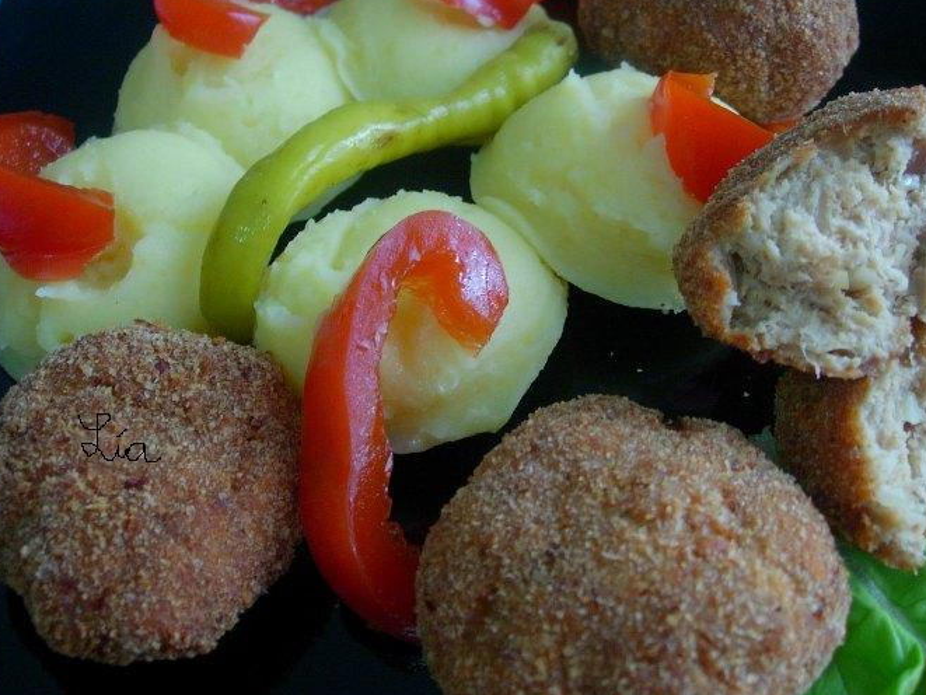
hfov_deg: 41.2
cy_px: 322
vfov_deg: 31.5
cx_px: 517
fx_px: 1231
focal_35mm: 46
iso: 137
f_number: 2.8
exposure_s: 1/32
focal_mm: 7.8
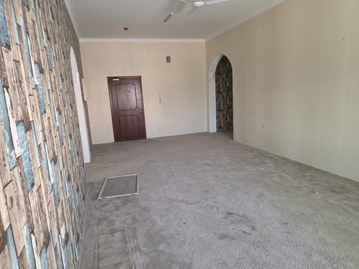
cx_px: 180
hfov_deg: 73.9
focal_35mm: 23
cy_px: 134
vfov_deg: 58.9
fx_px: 239
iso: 800
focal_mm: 6.3
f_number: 1.7
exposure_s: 1/100
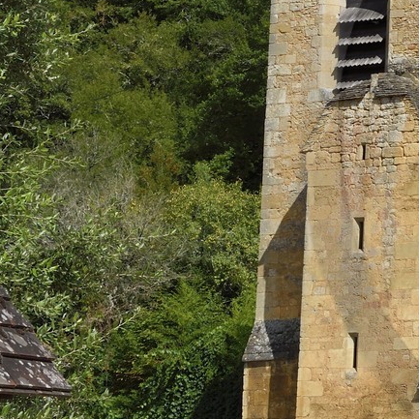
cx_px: 693
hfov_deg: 11.9
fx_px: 1890
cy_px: 135
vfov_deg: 12.6
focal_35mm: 138
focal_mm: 44
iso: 200
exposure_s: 1/250
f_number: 13
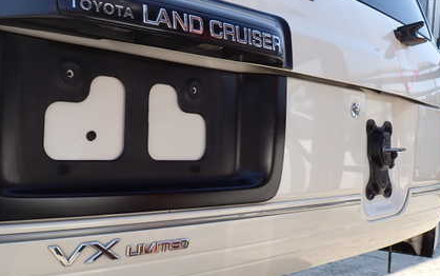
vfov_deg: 33.6
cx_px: 213
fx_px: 456
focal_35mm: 38
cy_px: 138
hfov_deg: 51.5
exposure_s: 1/500
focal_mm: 4.5
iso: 100
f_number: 2.8
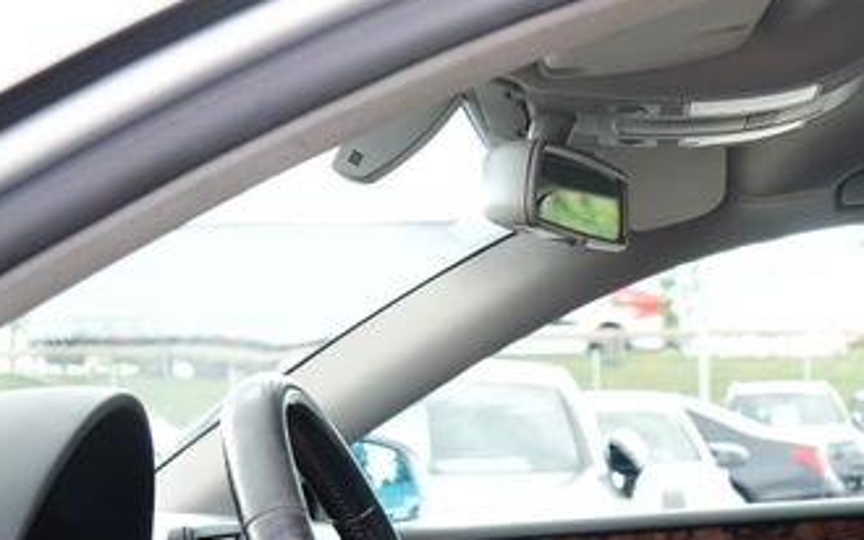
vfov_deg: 15.8
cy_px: 793
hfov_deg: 26.0
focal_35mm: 76
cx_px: 825
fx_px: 1789
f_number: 4
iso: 200
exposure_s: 1/60
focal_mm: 24
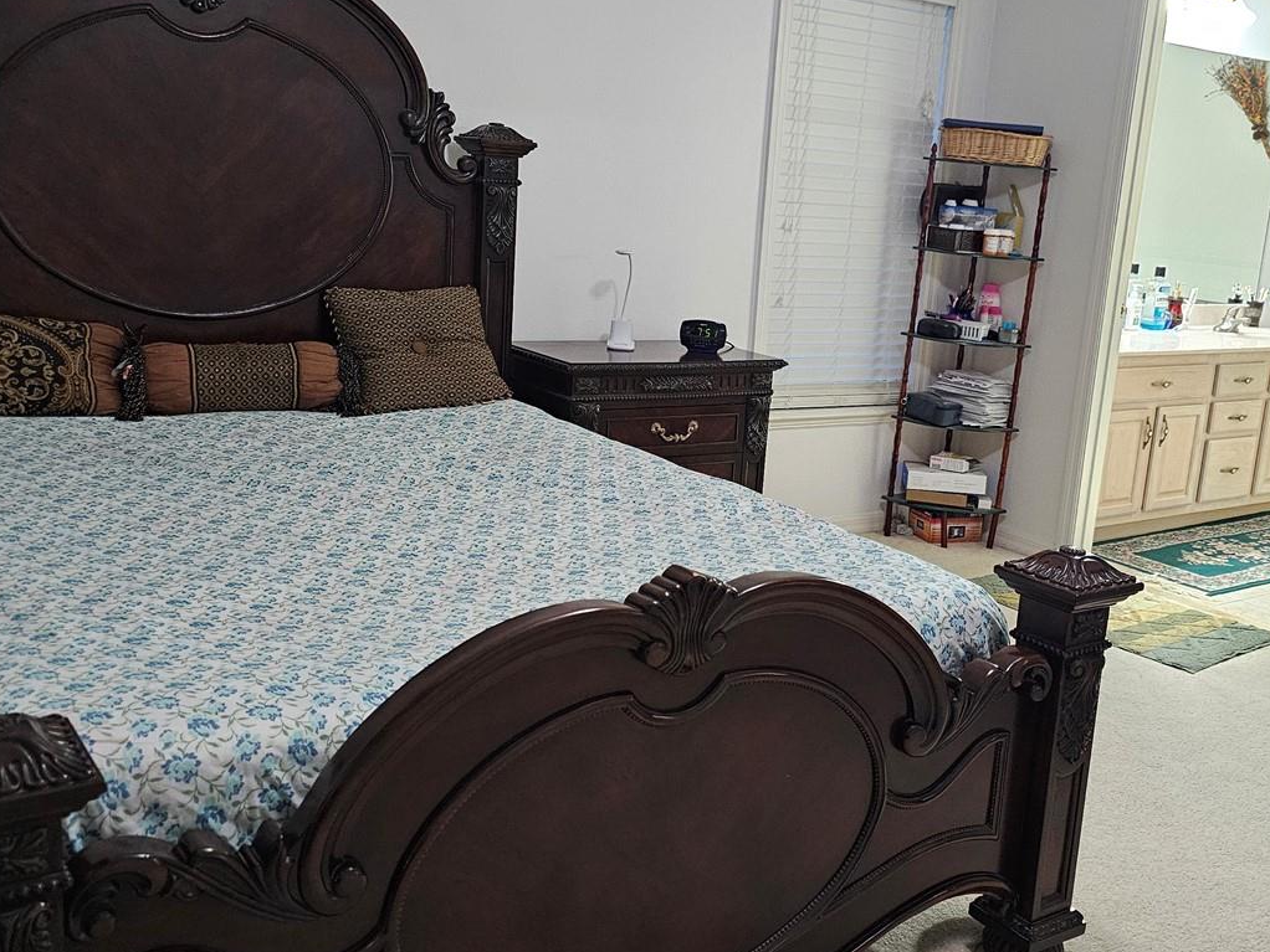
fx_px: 1321
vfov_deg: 39.7
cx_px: 744
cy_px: 454
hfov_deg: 51.1
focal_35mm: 36
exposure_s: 1/60
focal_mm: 6.3
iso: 640
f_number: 1.7
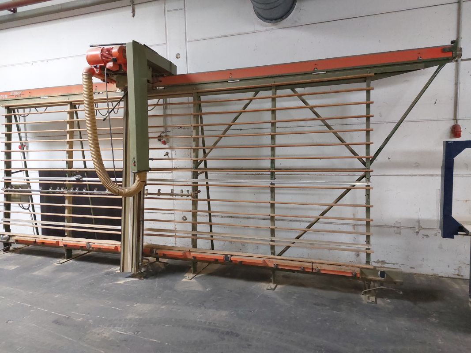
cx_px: 236
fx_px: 340
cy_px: 176
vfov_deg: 54.9
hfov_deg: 69.4
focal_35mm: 25
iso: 500
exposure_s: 1/50
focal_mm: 5.23
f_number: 1.8
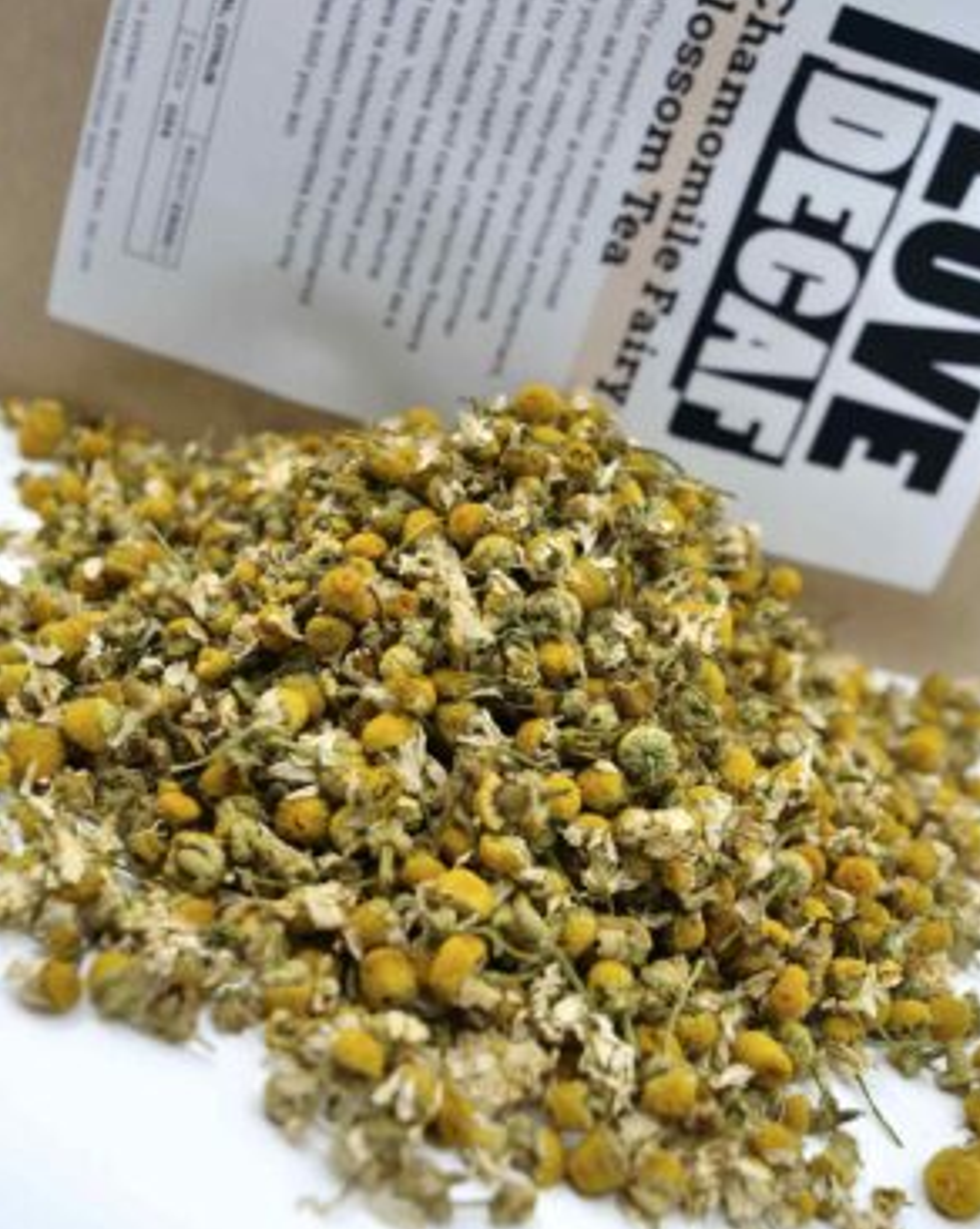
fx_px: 1707
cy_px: 584
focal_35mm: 47
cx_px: 500
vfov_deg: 39.6
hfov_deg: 32.0
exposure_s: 1/200
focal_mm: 22
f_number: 5
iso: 200
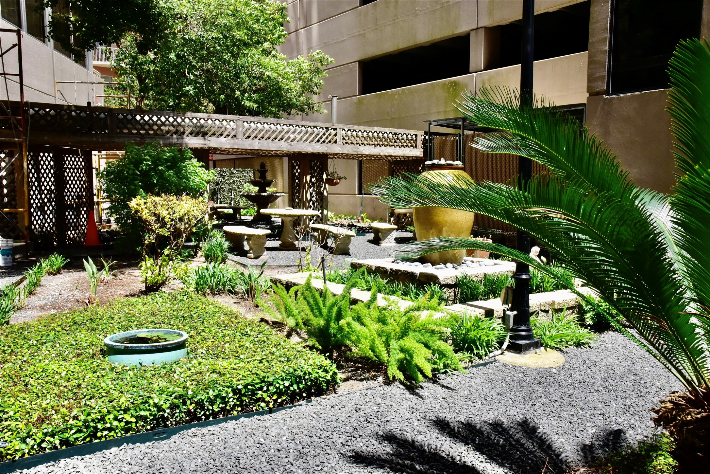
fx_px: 611
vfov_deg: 42.3
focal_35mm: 31
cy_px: 237
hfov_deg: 60.3
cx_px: 355
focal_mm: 31
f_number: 16
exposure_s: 1/1000
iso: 4000
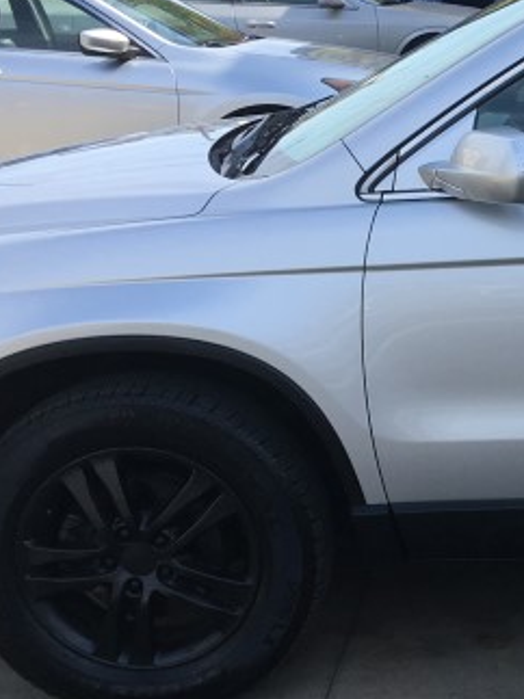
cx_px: 775
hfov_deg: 14.9
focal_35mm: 92
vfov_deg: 21.3
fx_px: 1858
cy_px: 357
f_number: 2.2
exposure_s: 1/574
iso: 25
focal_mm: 4.15
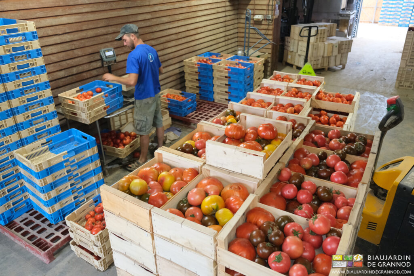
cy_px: 138
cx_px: 207
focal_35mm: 27
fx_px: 311
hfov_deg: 67.4
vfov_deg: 47.9
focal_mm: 18
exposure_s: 1/60
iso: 2000
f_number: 2.8
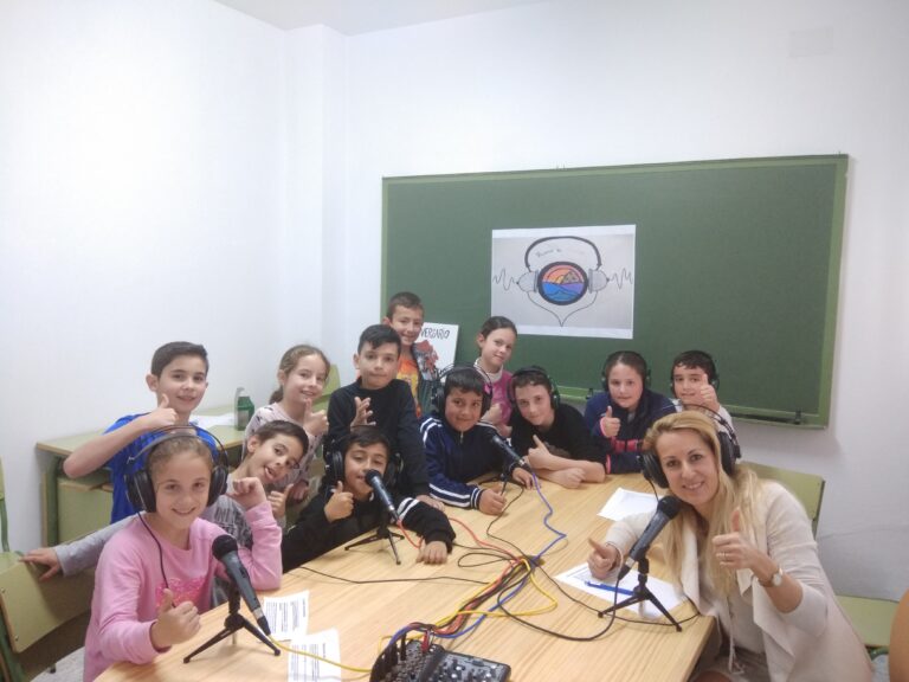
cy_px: 341
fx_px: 551
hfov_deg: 79.0
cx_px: 454
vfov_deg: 63.4
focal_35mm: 21
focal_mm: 3.57
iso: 400
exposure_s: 1/25
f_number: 2
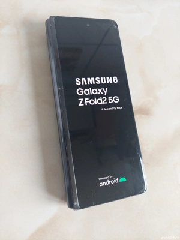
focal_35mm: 24
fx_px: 166
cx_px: 90
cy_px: 120
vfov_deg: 71.6
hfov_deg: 56.8
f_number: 1.8
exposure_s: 1/100
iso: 250
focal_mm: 5.23
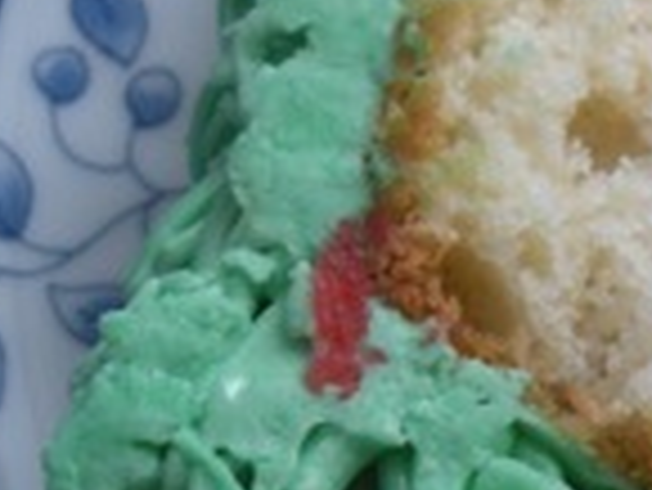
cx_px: 841
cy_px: 299
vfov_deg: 12.7
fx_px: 2206
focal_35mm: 117
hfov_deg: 16.0
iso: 201
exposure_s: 1/60
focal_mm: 6.3
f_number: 3.5
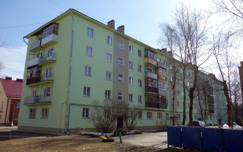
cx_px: 123
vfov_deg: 43.2
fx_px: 192
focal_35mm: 29
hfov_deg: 64.6
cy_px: 75
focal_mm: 10.4
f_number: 5.6
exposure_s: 1/400
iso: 125
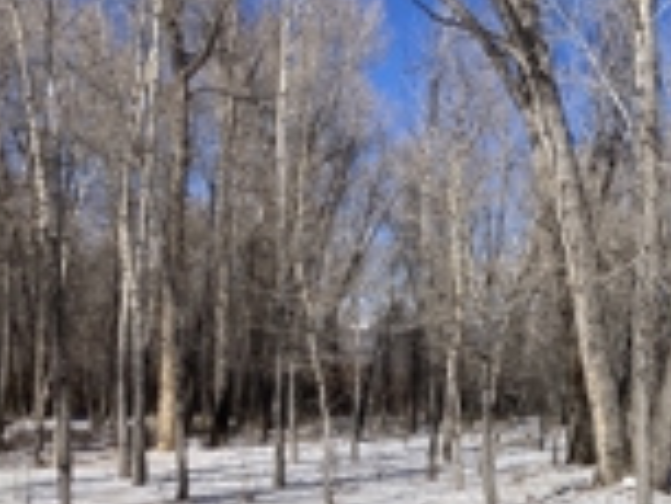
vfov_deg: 20.2
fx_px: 1416
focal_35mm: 73
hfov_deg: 24.2
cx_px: 807
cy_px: 259
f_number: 1.8
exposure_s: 1/4878
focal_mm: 3.99
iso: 20
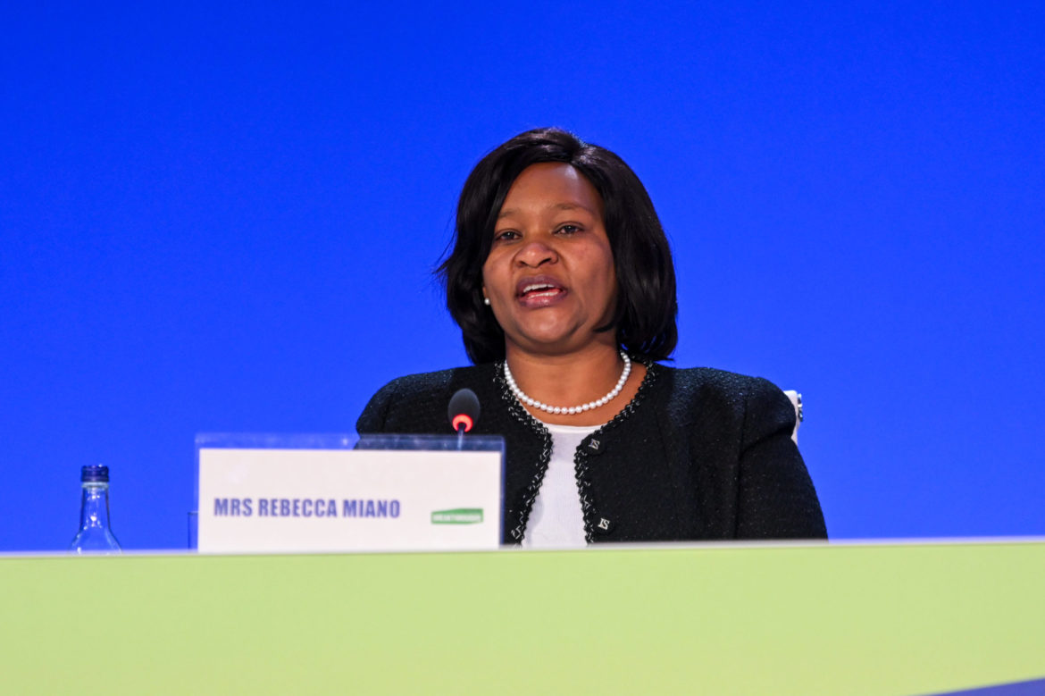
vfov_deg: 3.1
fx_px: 13056
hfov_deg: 4.6
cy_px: 348
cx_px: 522
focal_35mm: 450
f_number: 4
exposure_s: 1/250
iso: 1600
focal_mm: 300
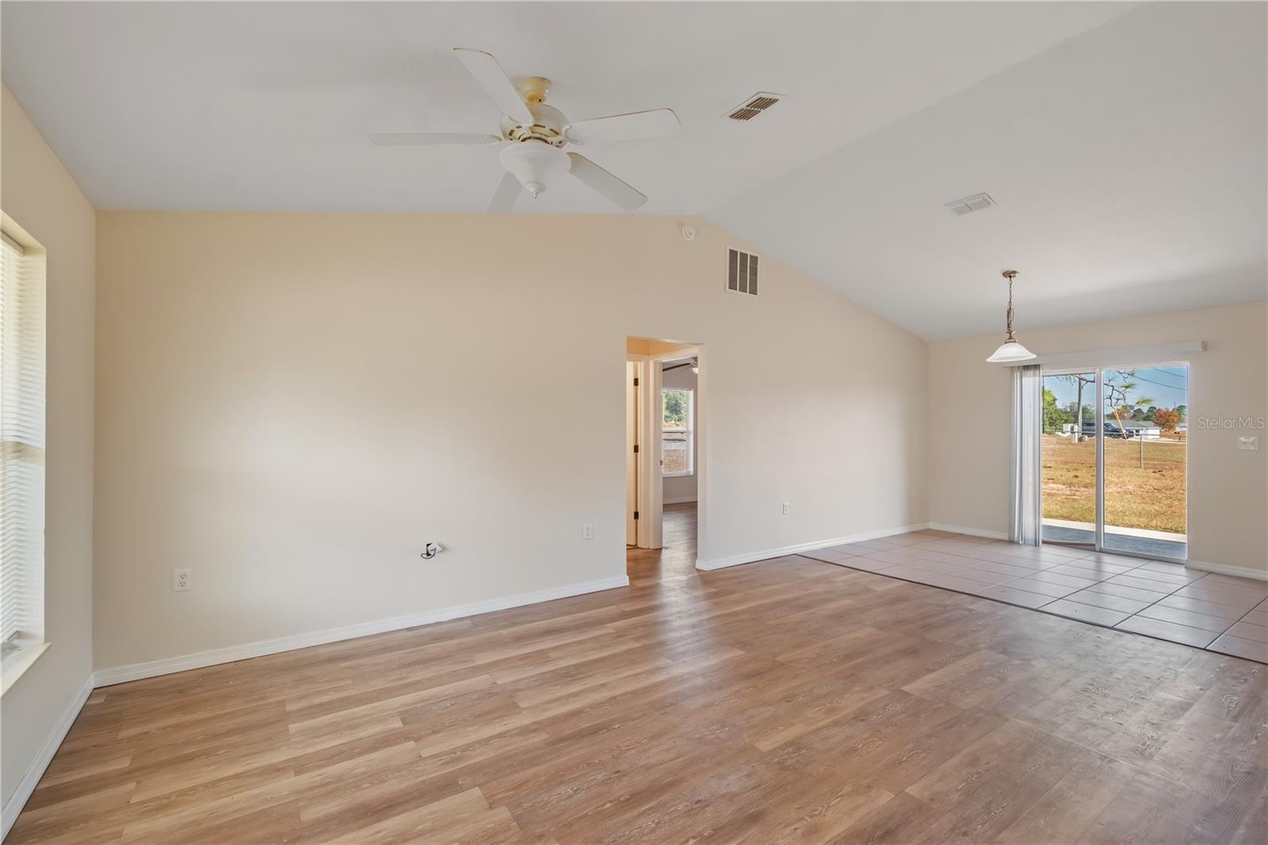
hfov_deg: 100.4
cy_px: 422
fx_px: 528
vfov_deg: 77.3
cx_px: 634
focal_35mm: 15
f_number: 9
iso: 250
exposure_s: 1/15
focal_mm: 10
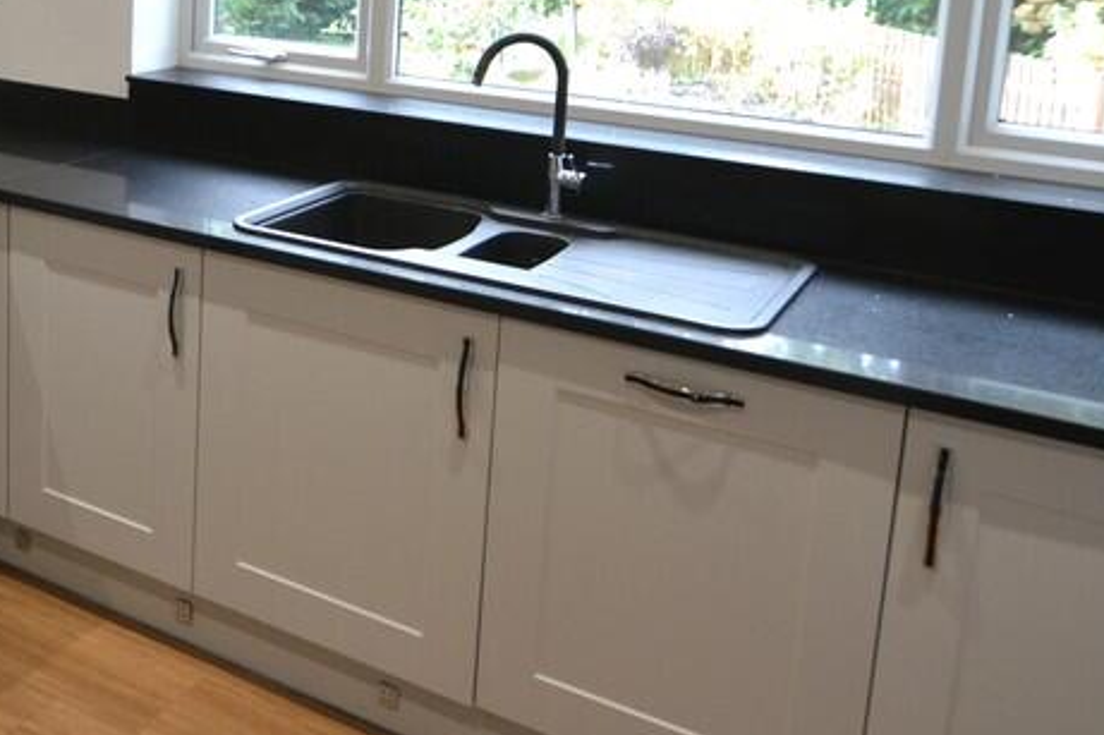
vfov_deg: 31.6
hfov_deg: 46.4
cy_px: 59
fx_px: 1226
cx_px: 251
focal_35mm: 40
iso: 560
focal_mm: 12
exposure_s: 1/60
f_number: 3.8
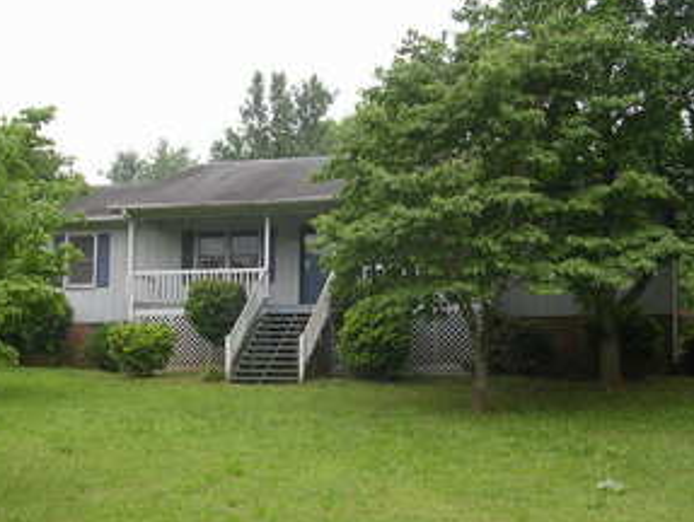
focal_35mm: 59
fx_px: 1184
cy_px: 300
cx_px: 310
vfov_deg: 24.8
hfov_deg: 32.6
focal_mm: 7.5
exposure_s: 1/167
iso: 50
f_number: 3.1
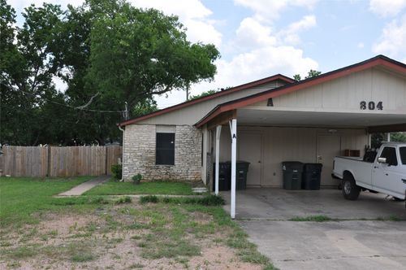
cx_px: 203
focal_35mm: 33
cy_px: 135
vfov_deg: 39.9
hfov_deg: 57.3
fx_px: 372
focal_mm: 22
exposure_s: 1/200
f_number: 13
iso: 200
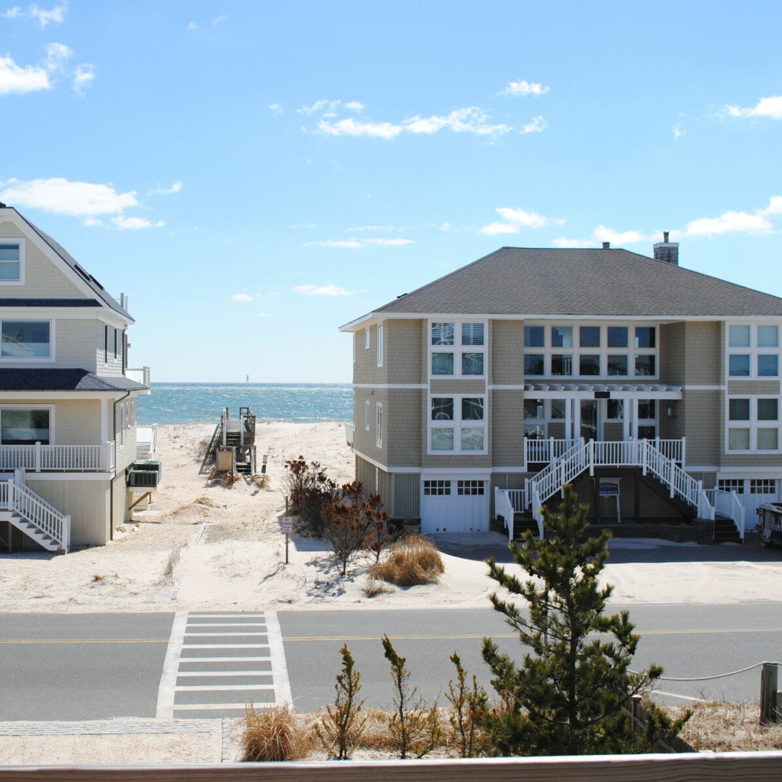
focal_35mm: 46
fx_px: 1176
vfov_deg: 36.8
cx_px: 299
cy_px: 391
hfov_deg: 36.6
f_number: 9
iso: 100
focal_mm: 24
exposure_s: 1/320
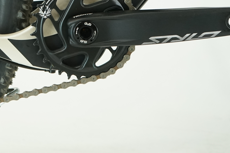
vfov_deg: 13.2
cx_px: -35
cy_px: -15
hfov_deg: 19.0
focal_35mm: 102
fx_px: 652
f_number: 5.6
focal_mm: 40
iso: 1600
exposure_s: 1/200
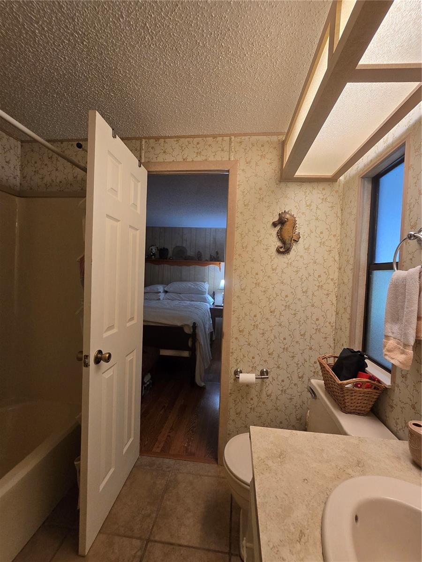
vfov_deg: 106.2
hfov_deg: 89.9
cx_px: 211
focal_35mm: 13
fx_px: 211
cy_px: 281
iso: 125
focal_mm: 2.2
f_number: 2.2
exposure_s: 1/60
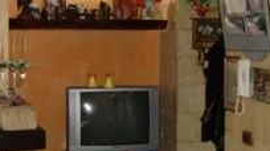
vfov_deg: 13.2
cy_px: 68
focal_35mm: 91
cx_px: 150
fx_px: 650
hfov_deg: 23.4
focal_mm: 6.1
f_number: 3.6
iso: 400
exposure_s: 1/40
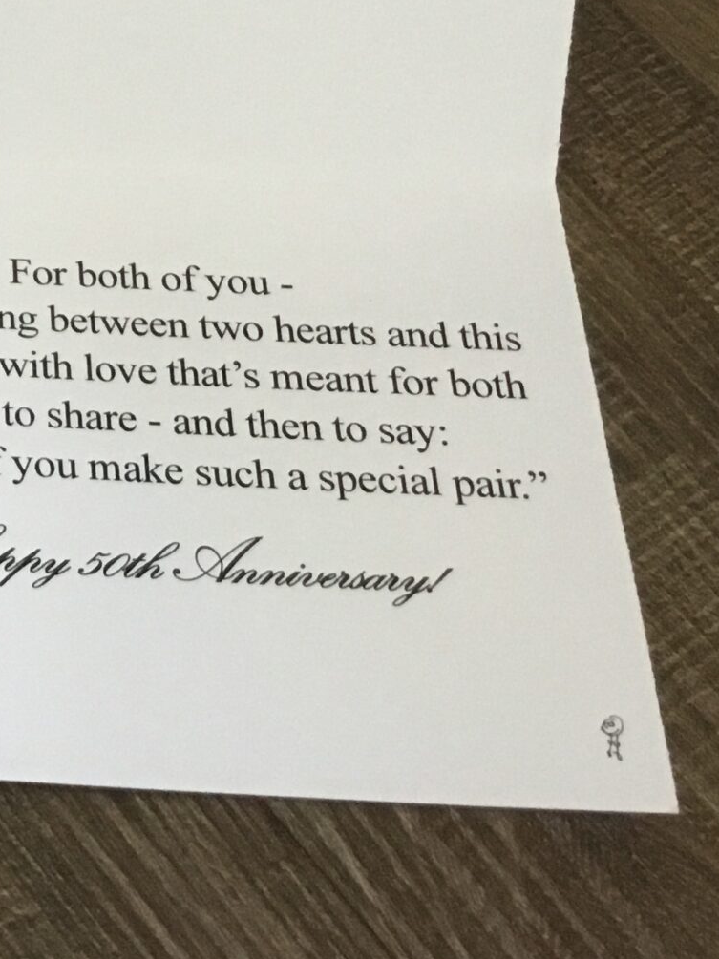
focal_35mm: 79
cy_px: 282
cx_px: -328
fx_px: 2189
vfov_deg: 24.5
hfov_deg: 17.0
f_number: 2.4
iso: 200
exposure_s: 1/24
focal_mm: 3.3
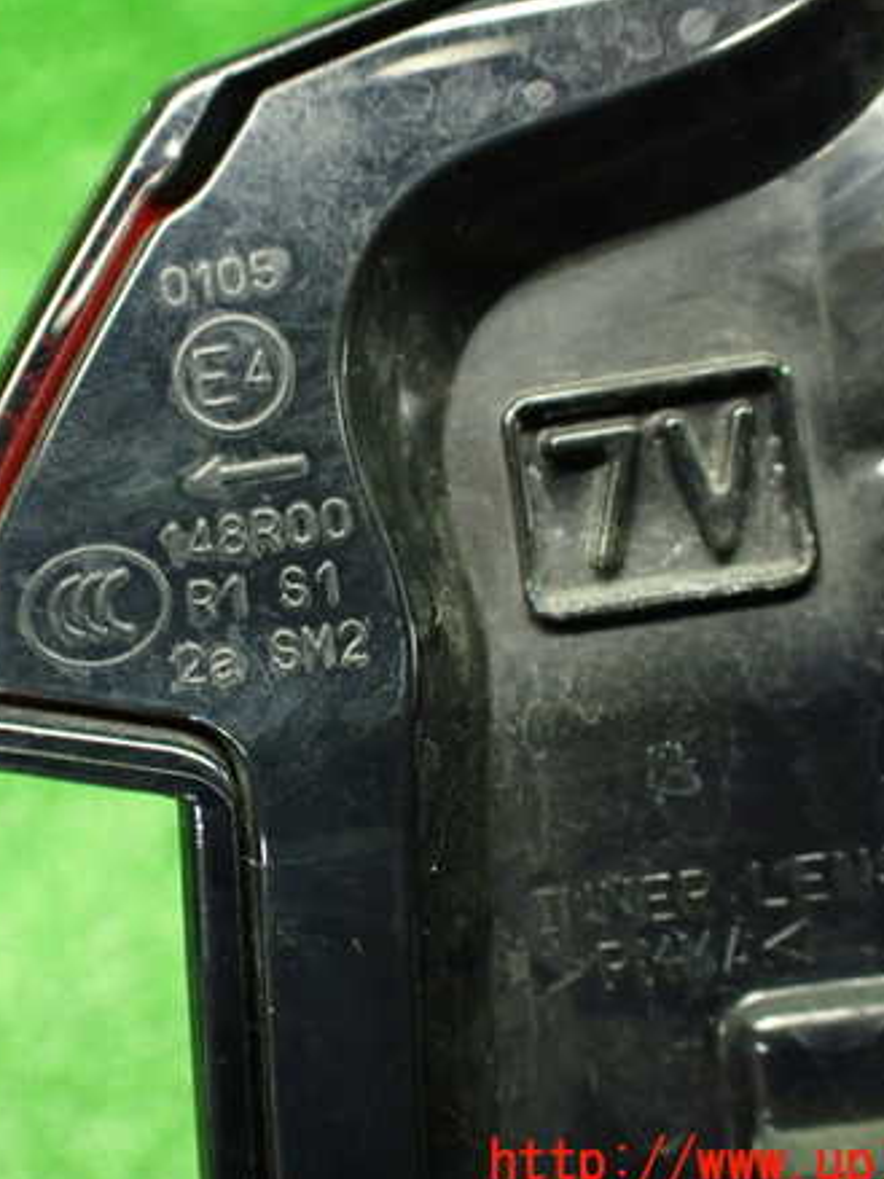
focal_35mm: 41
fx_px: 1397
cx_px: 290
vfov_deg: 45.8
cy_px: 594
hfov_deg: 34.8
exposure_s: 1/40
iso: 800
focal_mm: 5.4
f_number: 2.3
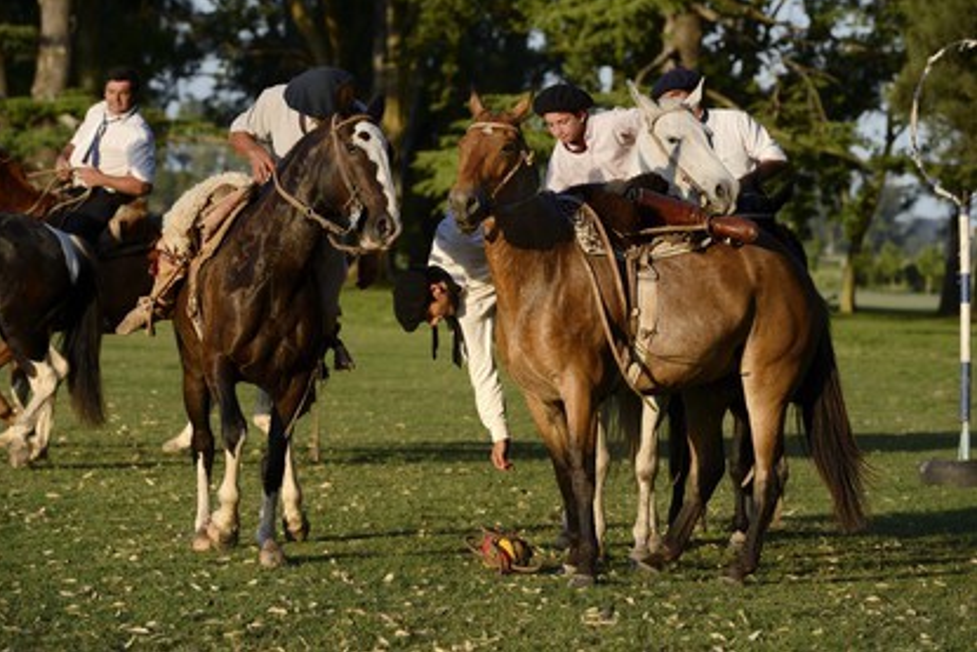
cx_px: 485
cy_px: 325
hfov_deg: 11.6
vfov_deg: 7.8
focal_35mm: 177
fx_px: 4805
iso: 400
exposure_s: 1/800
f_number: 7.1
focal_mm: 175
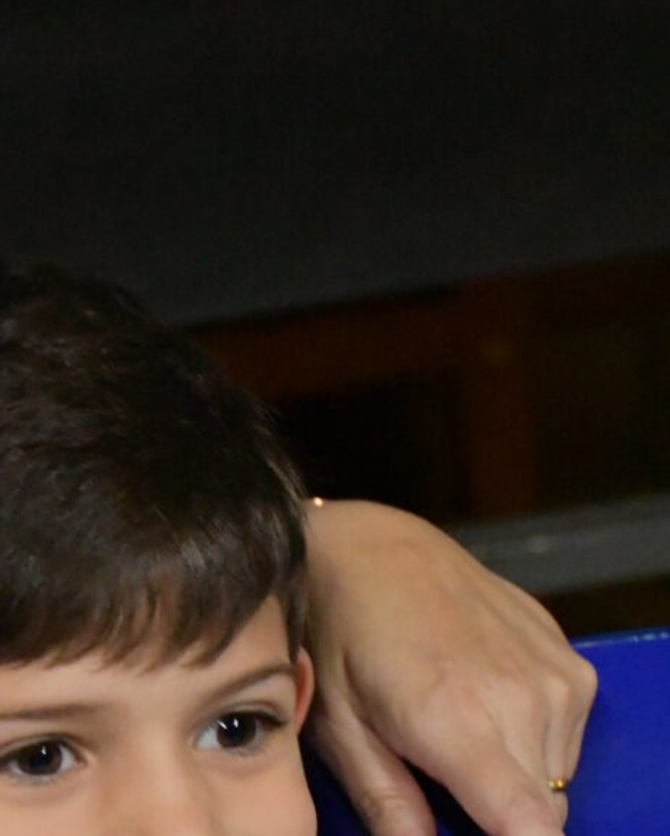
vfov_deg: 9.1
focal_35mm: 211
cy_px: 871
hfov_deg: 7.3
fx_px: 5227
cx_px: -178
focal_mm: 45
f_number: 4.5
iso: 8000
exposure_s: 1/60
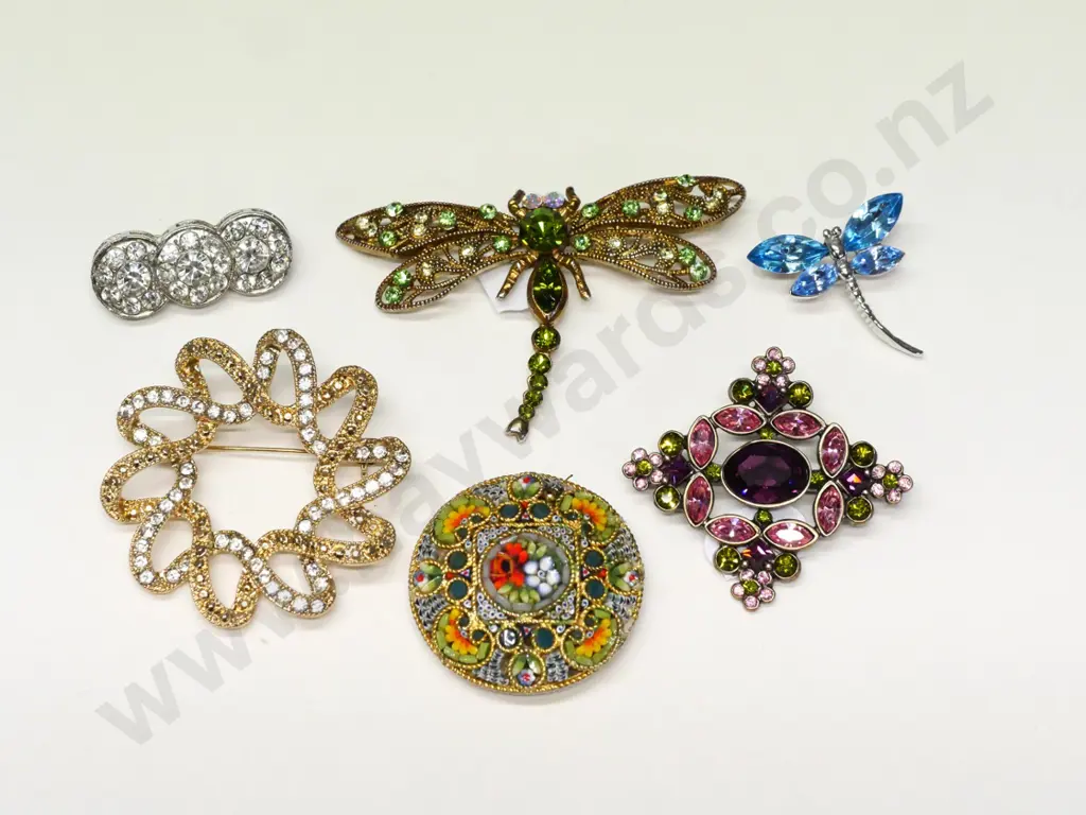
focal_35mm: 120
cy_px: 408
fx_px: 3765
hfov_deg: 16.4
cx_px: 543
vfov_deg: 12.3
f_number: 6.3
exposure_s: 1/250
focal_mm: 60
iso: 3200
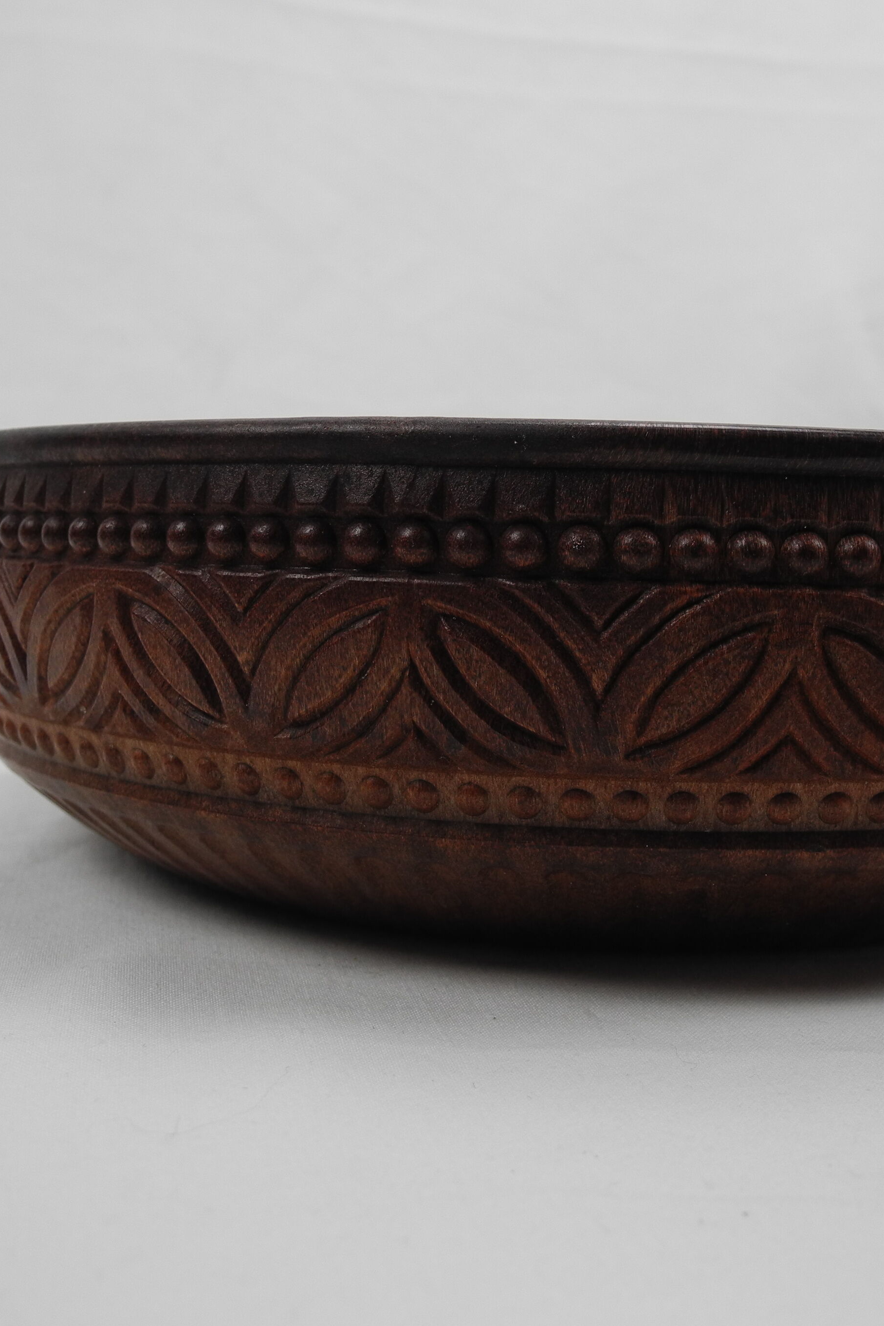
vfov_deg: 49.6
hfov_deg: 33.7
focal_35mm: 39
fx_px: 1436
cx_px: 624
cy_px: 665
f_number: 2.8
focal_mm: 6
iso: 100
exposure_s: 1/116
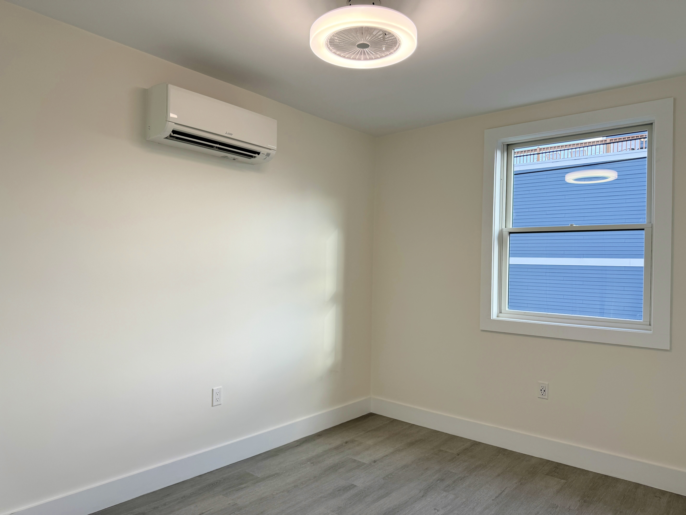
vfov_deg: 56.8
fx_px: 476
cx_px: 343
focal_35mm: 24
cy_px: 258
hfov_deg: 71.6
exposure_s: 1/287
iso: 80
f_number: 1.78
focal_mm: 6.86
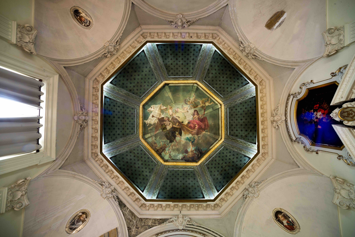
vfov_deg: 81.2
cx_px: 178
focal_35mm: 14
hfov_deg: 104.2
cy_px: 118
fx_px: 138
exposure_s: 1
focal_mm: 14
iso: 400
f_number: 11
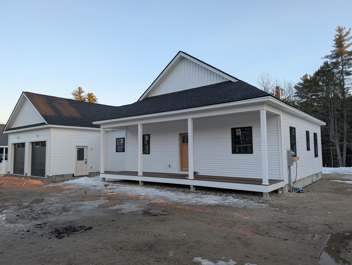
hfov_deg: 71.5
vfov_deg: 56.9
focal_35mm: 24
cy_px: 132
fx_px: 244
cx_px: 176
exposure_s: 1/178
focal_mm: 6.9
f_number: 1.68
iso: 23
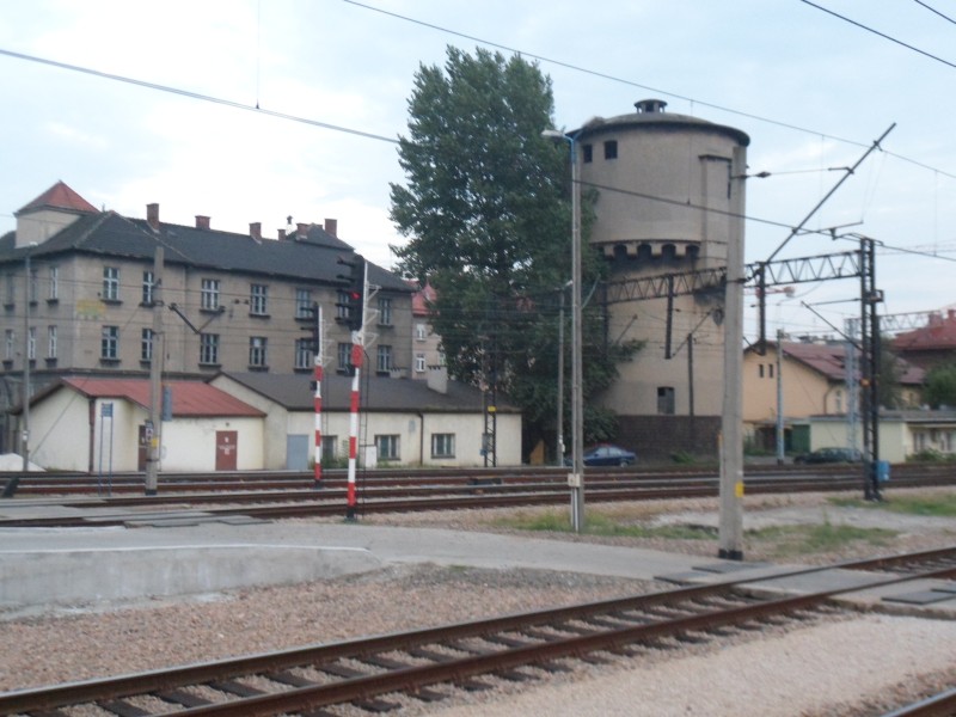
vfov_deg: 34.3
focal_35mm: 42
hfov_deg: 44.8
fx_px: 1160
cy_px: 358
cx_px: 478
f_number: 4
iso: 400
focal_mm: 6.5
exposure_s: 1/20
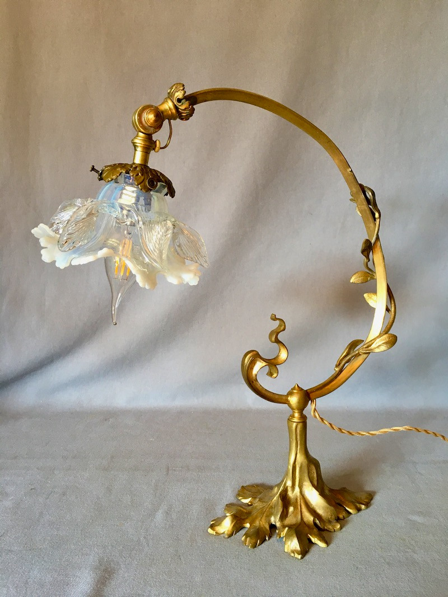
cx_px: 224
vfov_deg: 61.7
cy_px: 298
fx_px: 501
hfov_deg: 48.2
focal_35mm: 29
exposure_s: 1/33
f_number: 2.2
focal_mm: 4.15
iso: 80
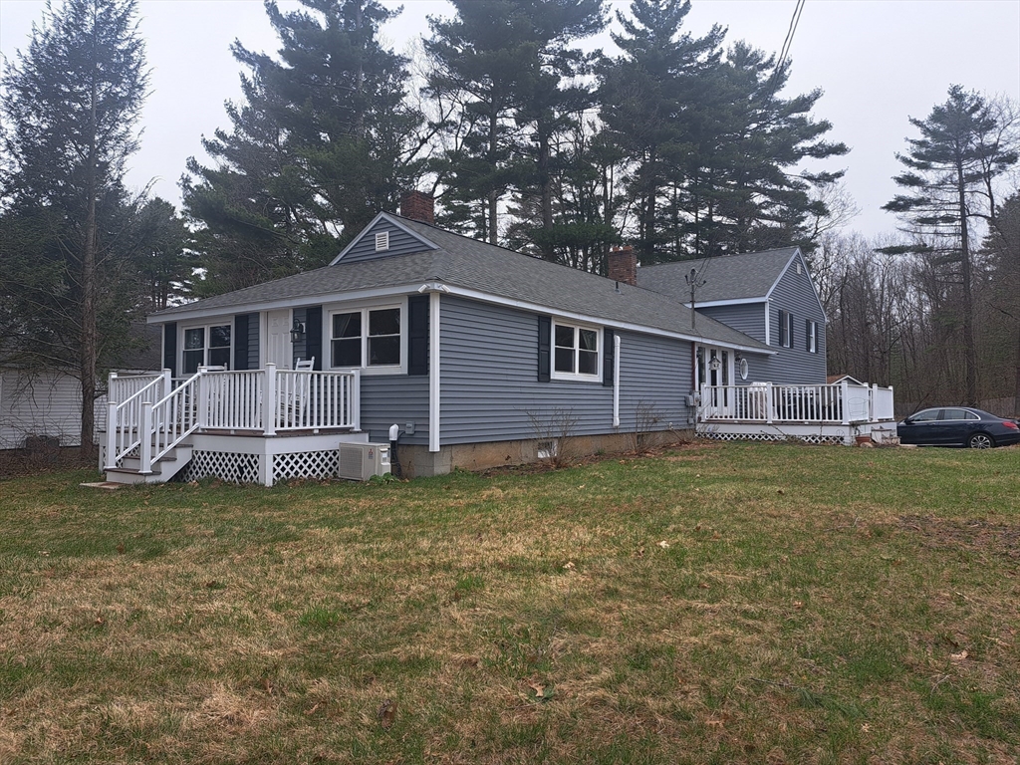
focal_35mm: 24
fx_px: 707
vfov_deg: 56.8
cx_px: 510
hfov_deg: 71.6
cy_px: 382
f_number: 1.8
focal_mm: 5.23
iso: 50
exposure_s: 1/323
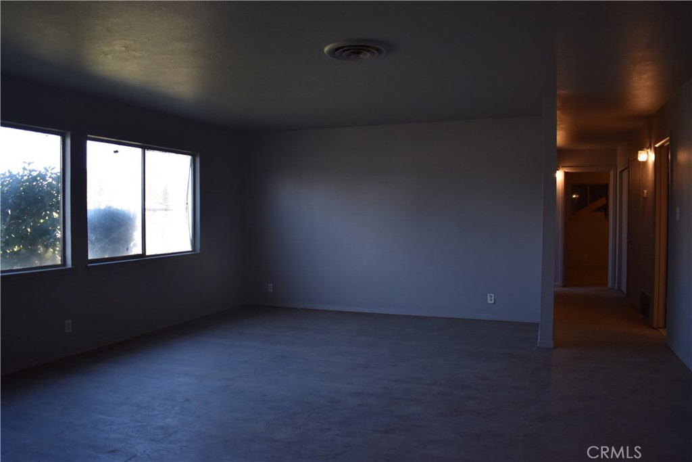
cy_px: 231
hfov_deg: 67.4
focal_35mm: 27
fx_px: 519
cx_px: 346
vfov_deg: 47.9
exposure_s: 1/250
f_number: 3.5
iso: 500
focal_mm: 18
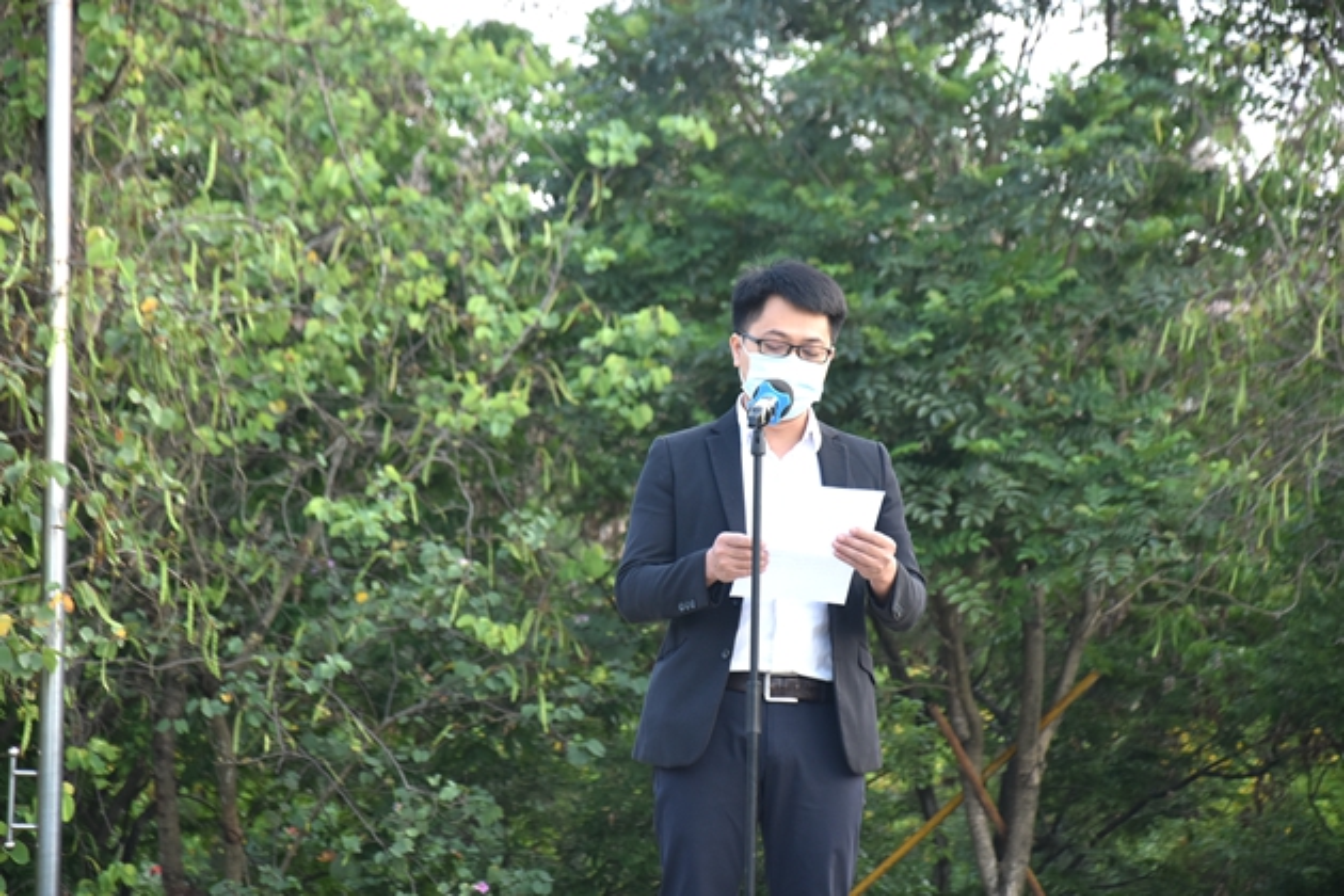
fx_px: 5880
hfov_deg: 13.0
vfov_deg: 8.7
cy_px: 448
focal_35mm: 158
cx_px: 672
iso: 500
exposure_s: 1/125
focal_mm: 105
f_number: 5.6
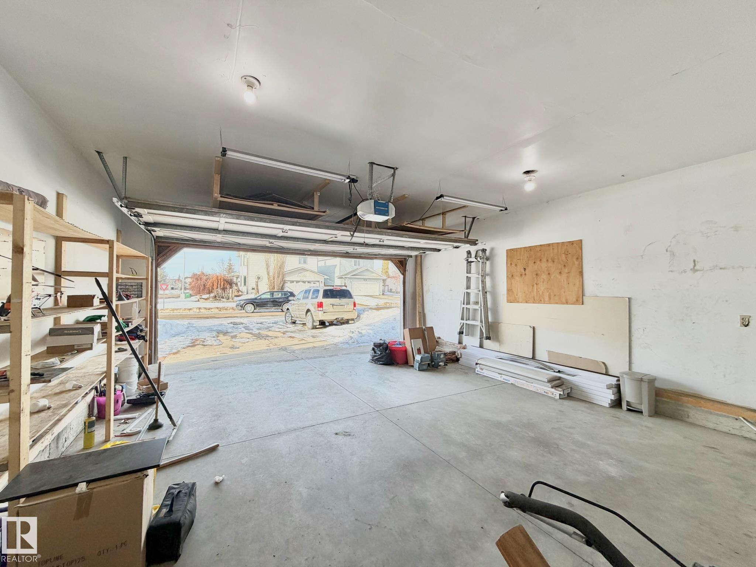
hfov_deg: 102.1
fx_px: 306
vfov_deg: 85.7
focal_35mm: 14
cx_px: 378
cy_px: 284
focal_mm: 2.22
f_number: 2.2
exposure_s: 1/145
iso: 64
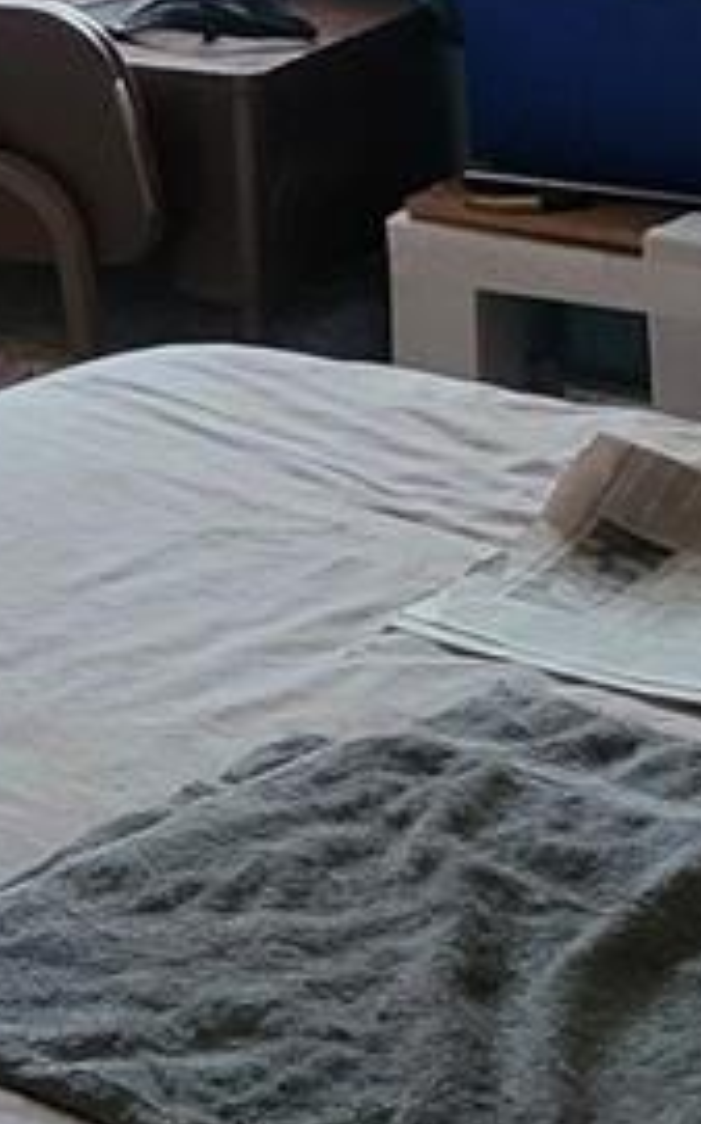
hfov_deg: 10.2
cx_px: -523
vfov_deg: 16.0
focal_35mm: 122
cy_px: -423
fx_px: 3735
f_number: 1.8
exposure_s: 1/40
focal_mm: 5.4
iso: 640
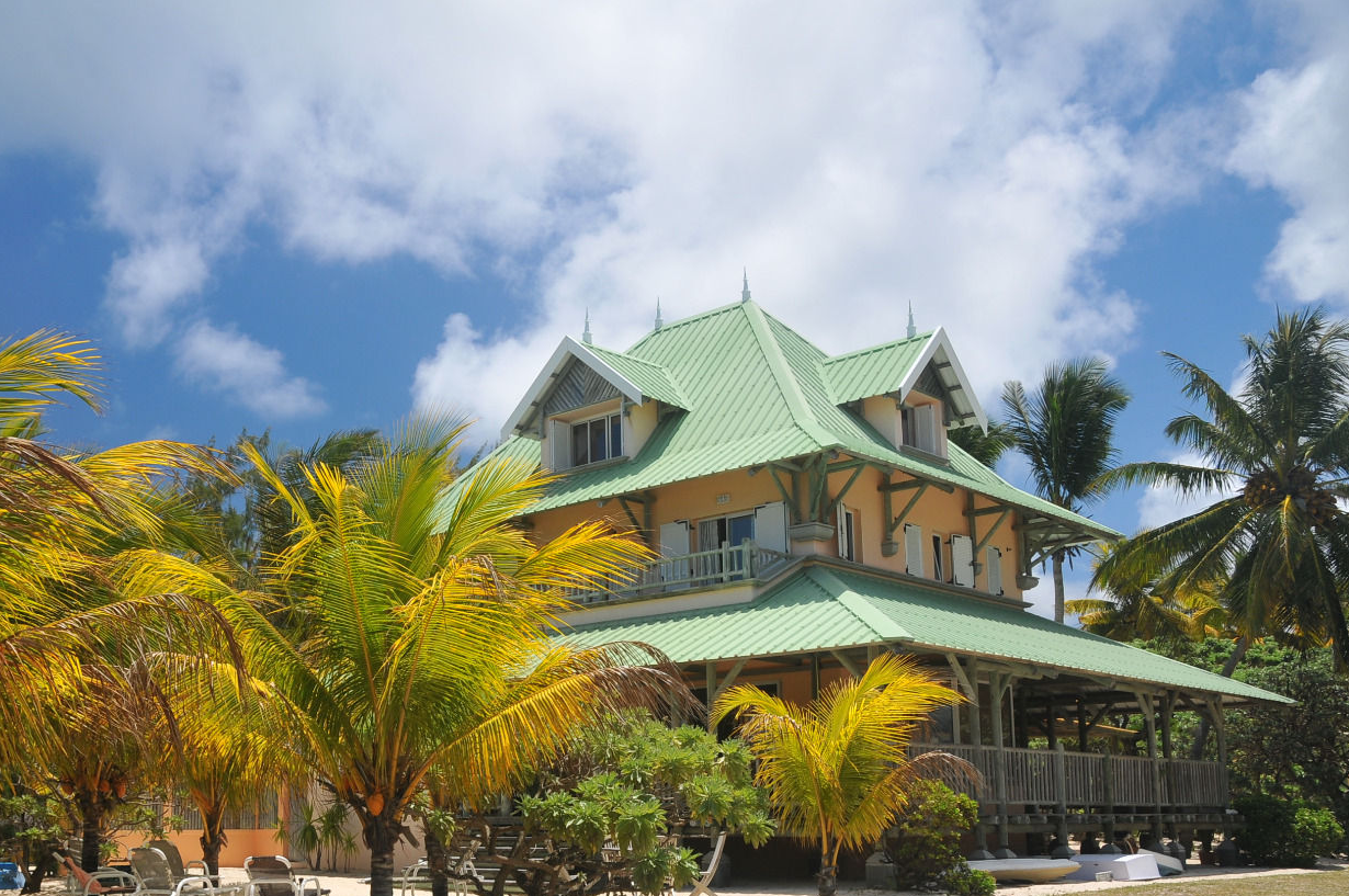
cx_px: 494
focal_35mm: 38
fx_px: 1410
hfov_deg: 50.6
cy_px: 591
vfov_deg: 35.0
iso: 200
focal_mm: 19
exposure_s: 1/250
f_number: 7.1
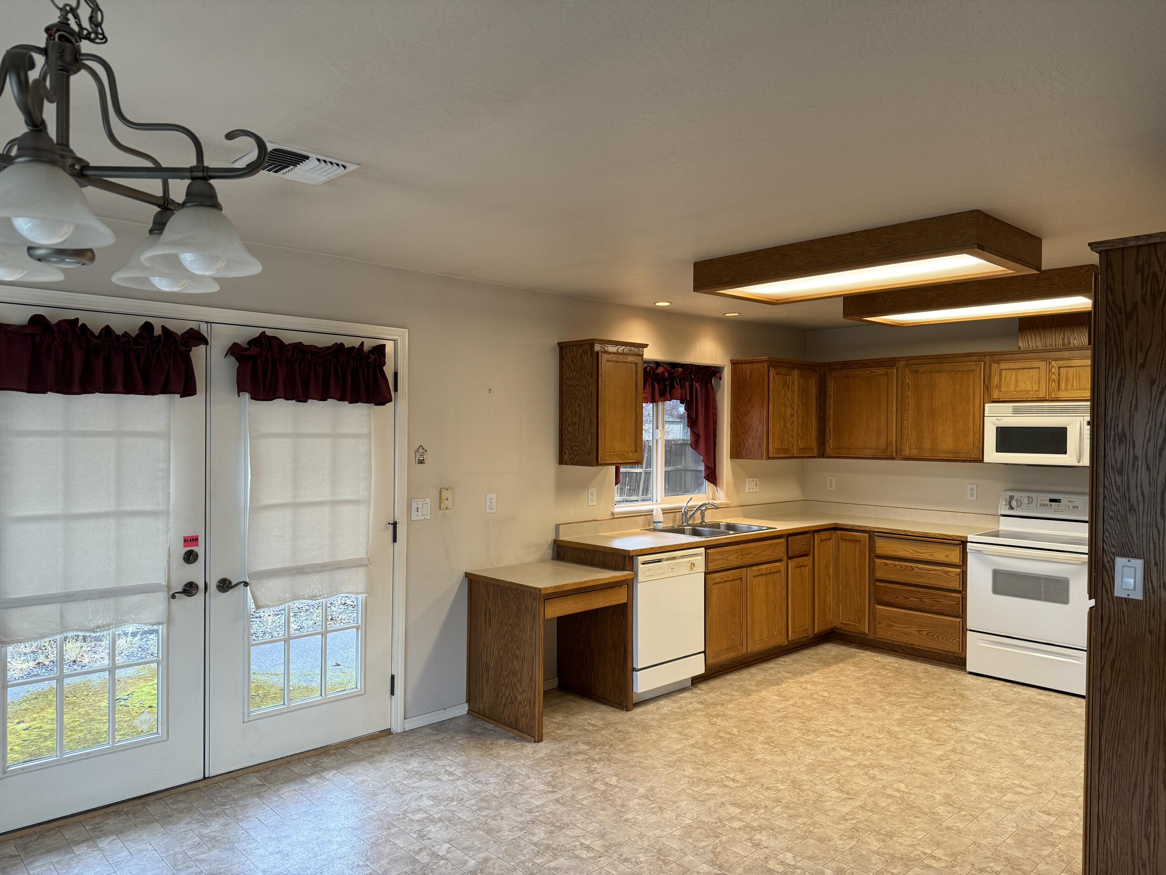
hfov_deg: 71.6
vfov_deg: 56.8
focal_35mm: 24
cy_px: 438
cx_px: 583
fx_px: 808
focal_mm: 6.86
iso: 160
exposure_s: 1/120
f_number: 1.78
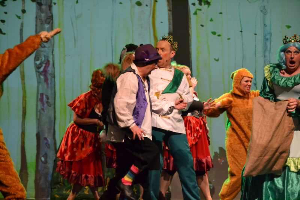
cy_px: 100
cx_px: 150
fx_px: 1250
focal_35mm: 150
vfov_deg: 9.1
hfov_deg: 13.7
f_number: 5
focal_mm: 100
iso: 3200
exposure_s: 1/125
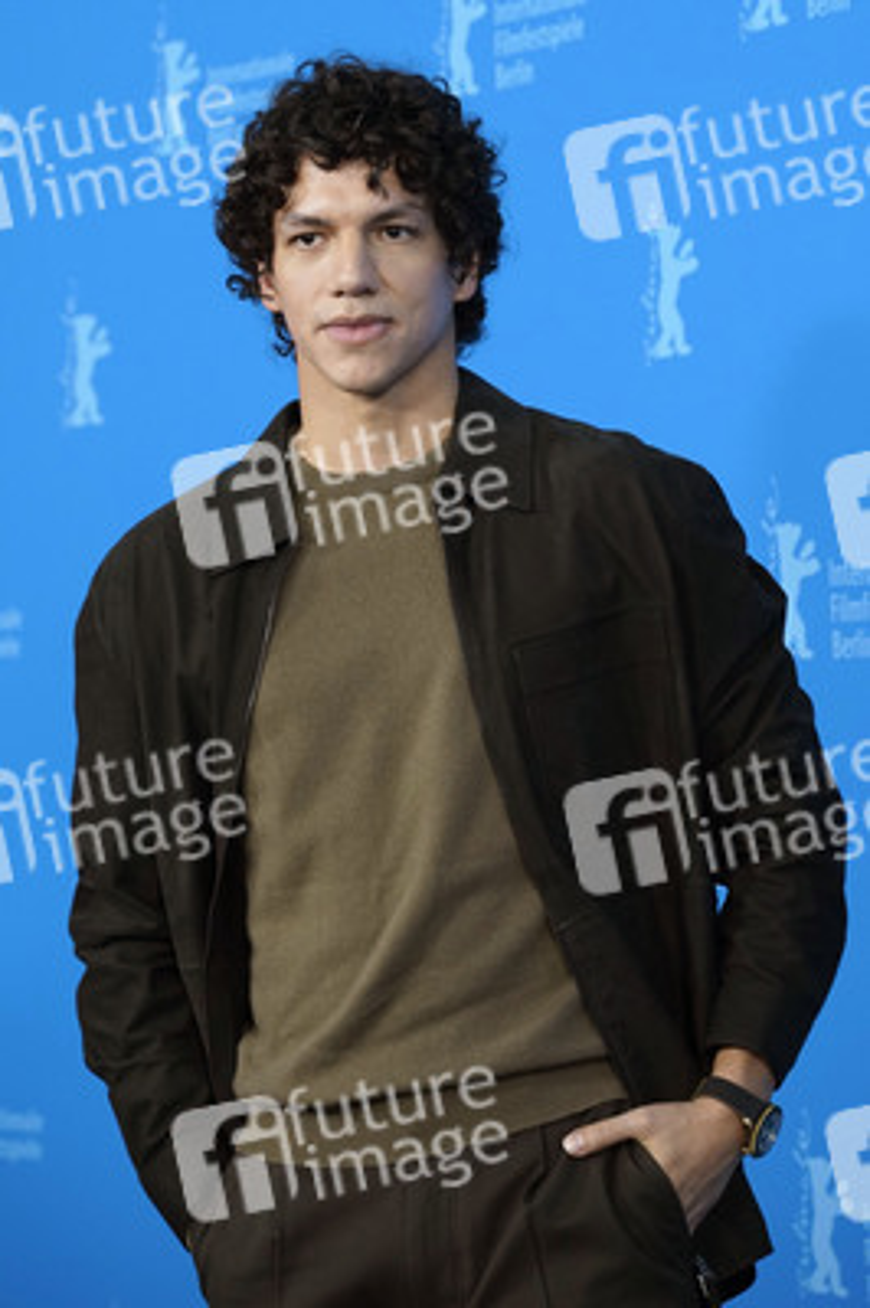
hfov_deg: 12.8
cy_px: 654
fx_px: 3885
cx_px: 435
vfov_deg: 19.1
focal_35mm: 107
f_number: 5.6
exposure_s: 1/160
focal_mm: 107
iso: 2000
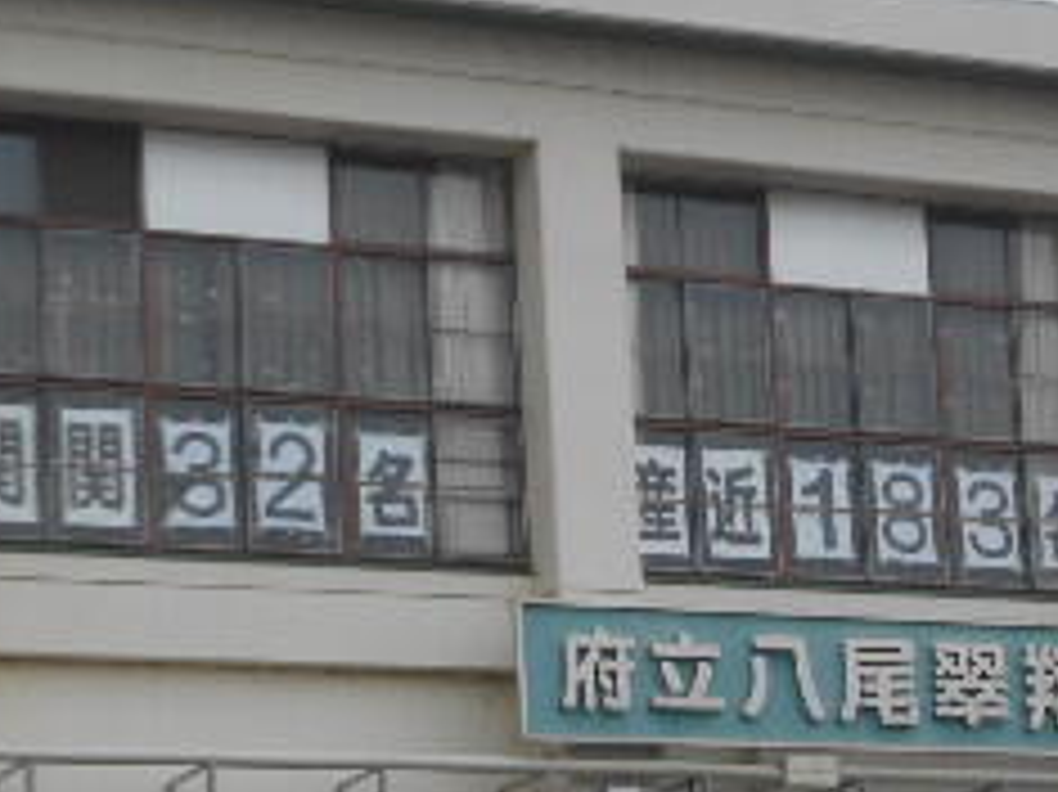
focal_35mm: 136
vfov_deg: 10.9
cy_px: 590
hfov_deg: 14.5
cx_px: 792
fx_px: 4155
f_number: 4.5
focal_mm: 8.8
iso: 80
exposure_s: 1/800
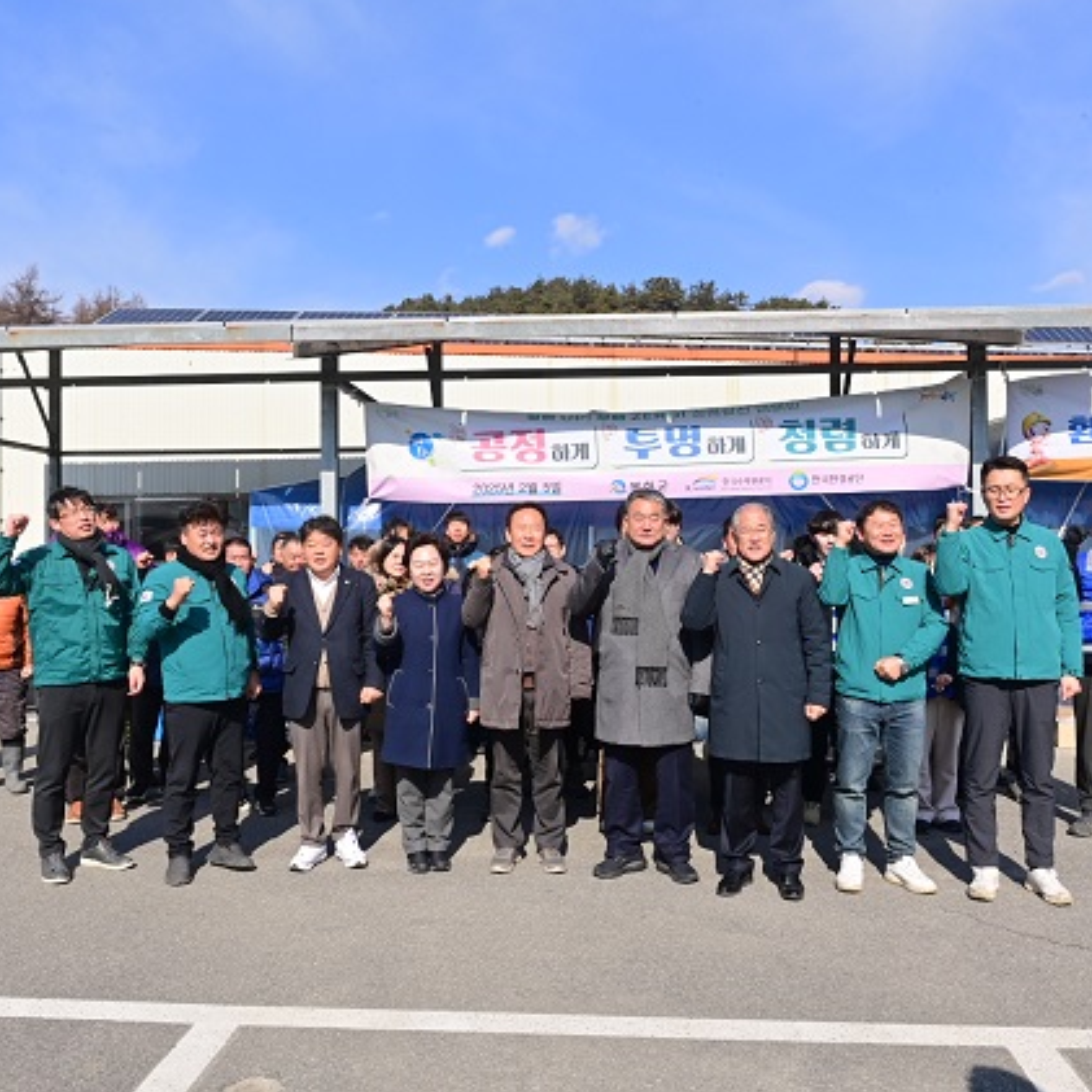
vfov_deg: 52.5
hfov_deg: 52.5
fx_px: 1106
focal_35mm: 31
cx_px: 558
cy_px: 545
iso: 320
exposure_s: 1/160
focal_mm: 24
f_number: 16
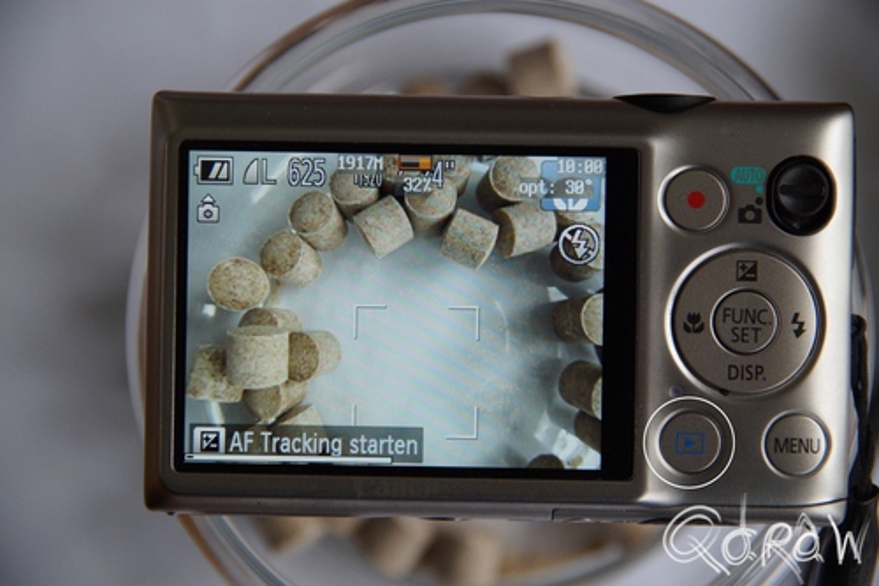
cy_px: 293
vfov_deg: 7.6
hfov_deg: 11.4
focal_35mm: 180
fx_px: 4393
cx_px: 440
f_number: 5.6
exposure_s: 1/200
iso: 640
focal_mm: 120
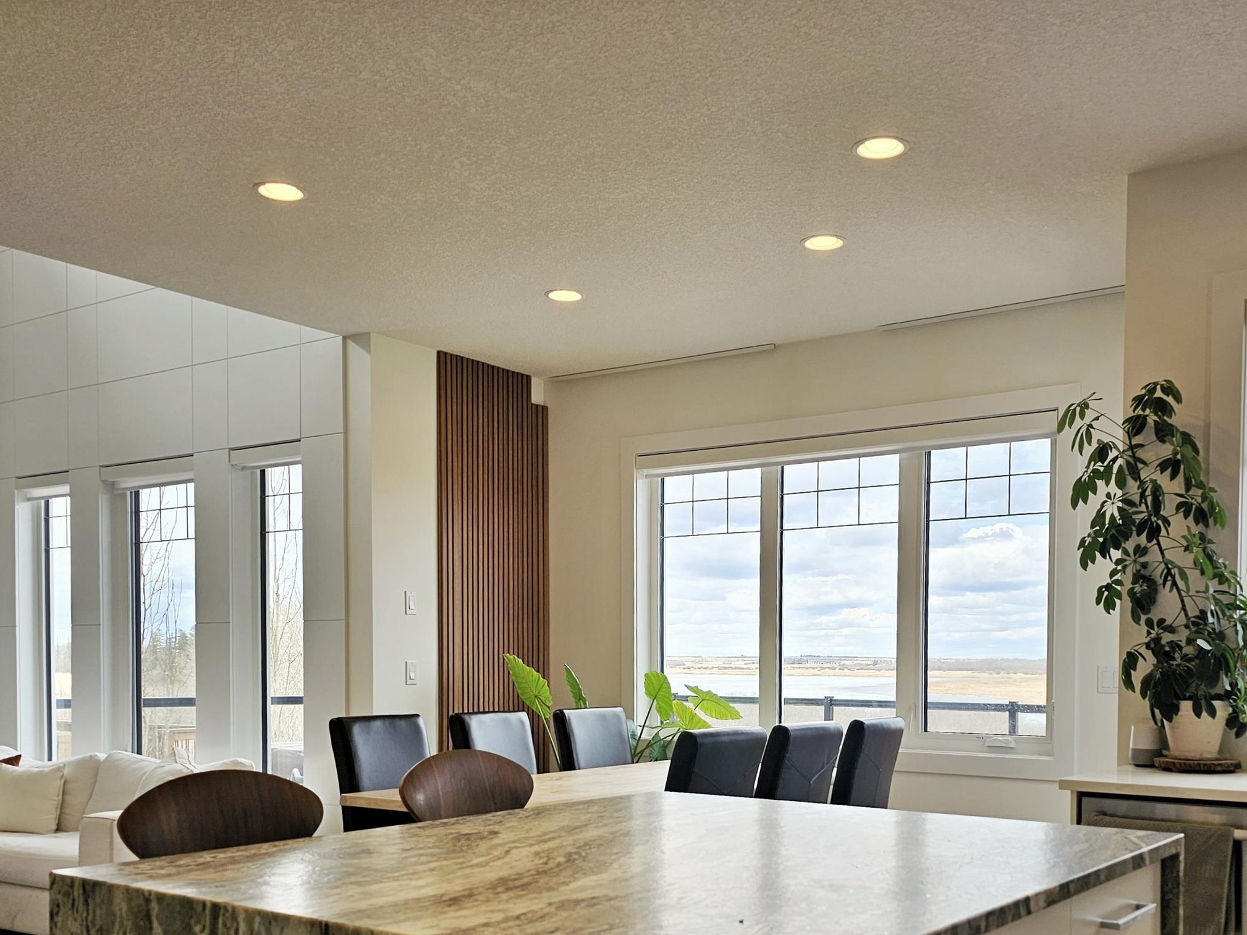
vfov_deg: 39.7
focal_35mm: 35
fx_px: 1261
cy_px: 686
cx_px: 670
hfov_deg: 52.6
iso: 12
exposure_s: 1/120
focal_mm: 6.3
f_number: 1.7
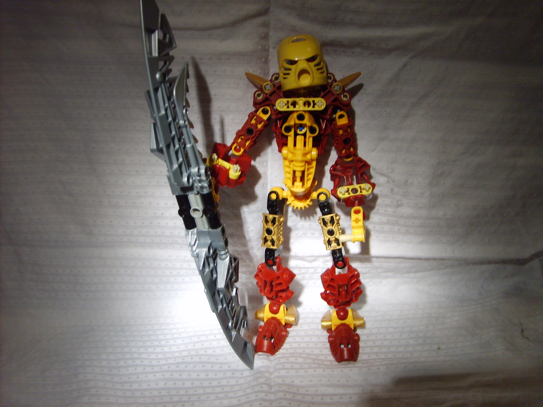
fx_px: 549
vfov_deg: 40.7
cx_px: 272
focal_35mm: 35
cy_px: 204
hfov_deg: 52.6
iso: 93
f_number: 2.8
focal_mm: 5.8
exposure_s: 1/30
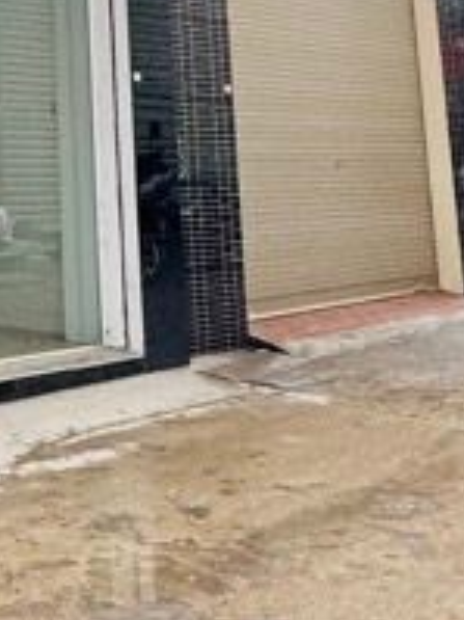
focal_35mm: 72
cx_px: -159
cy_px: -118
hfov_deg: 18.8
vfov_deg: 24.6
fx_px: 1288
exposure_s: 1/99
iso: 125
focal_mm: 2.22
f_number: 2.2
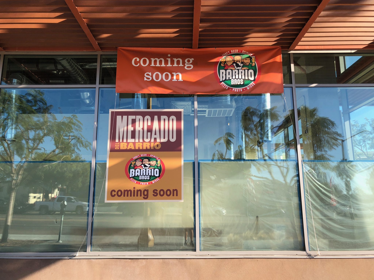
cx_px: 187
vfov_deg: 49.7
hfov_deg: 63.4
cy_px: 140
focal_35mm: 28
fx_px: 303
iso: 20
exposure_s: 1/457
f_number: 1.8
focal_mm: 3.99
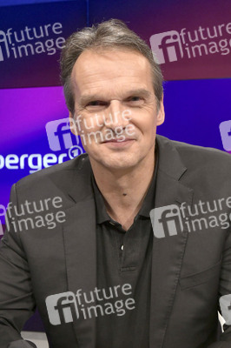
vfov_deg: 58.8
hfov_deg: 41.0
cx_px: 116
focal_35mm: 32
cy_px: 174
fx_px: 309
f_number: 6.3
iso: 2000
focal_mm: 32
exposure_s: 1/200
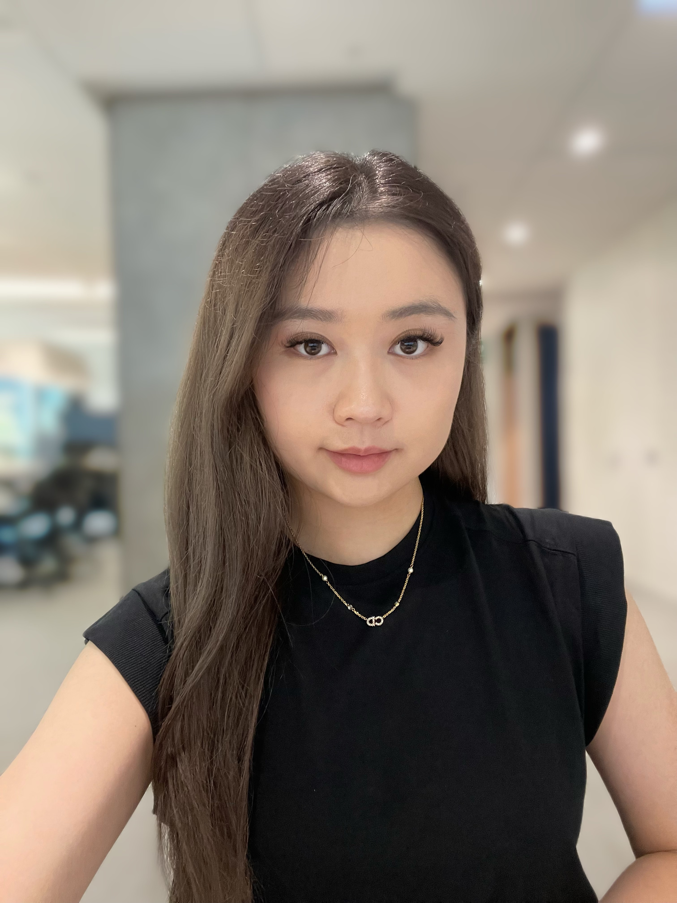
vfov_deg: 73.9
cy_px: 452
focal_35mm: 23
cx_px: 338
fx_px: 600
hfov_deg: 58.9
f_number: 2.2
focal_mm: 2.71
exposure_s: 1/50
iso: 250
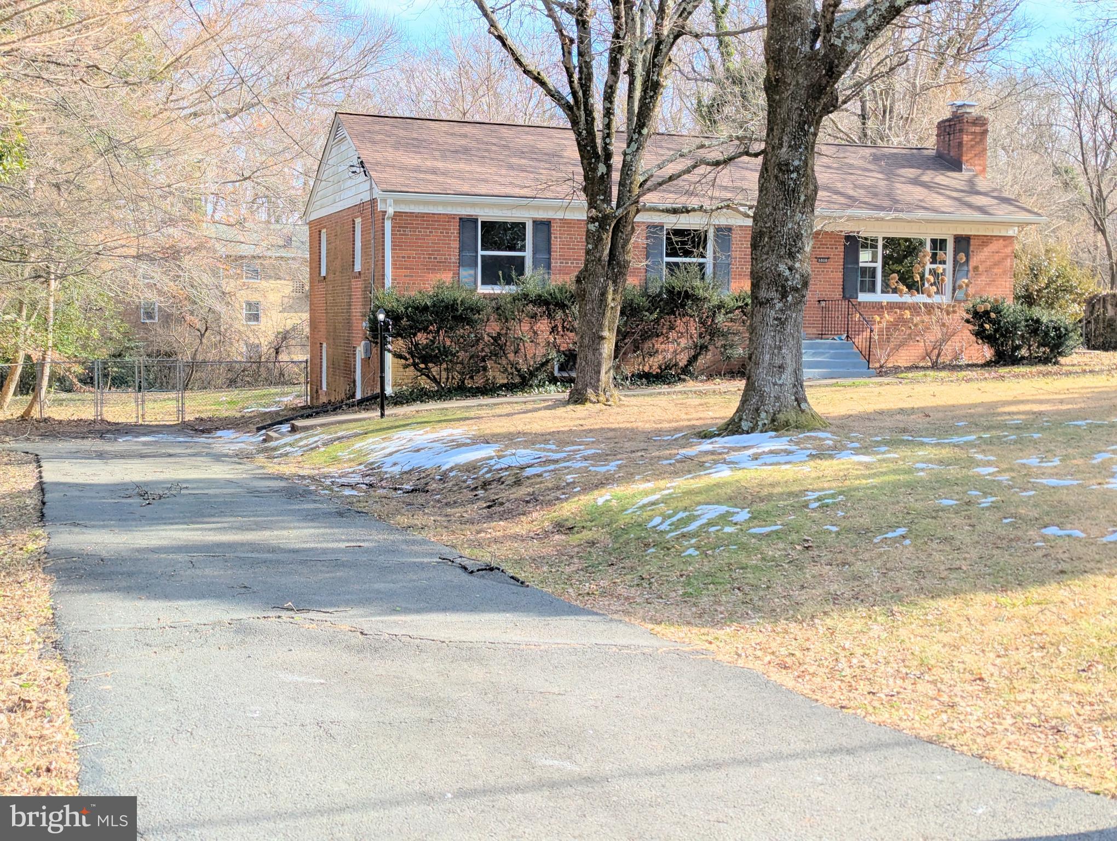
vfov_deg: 30.3
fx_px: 1551
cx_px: 558
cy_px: 420
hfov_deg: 39.6
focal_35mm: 48
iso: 41
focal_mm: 6.81
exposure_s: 1/938
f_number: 1.85
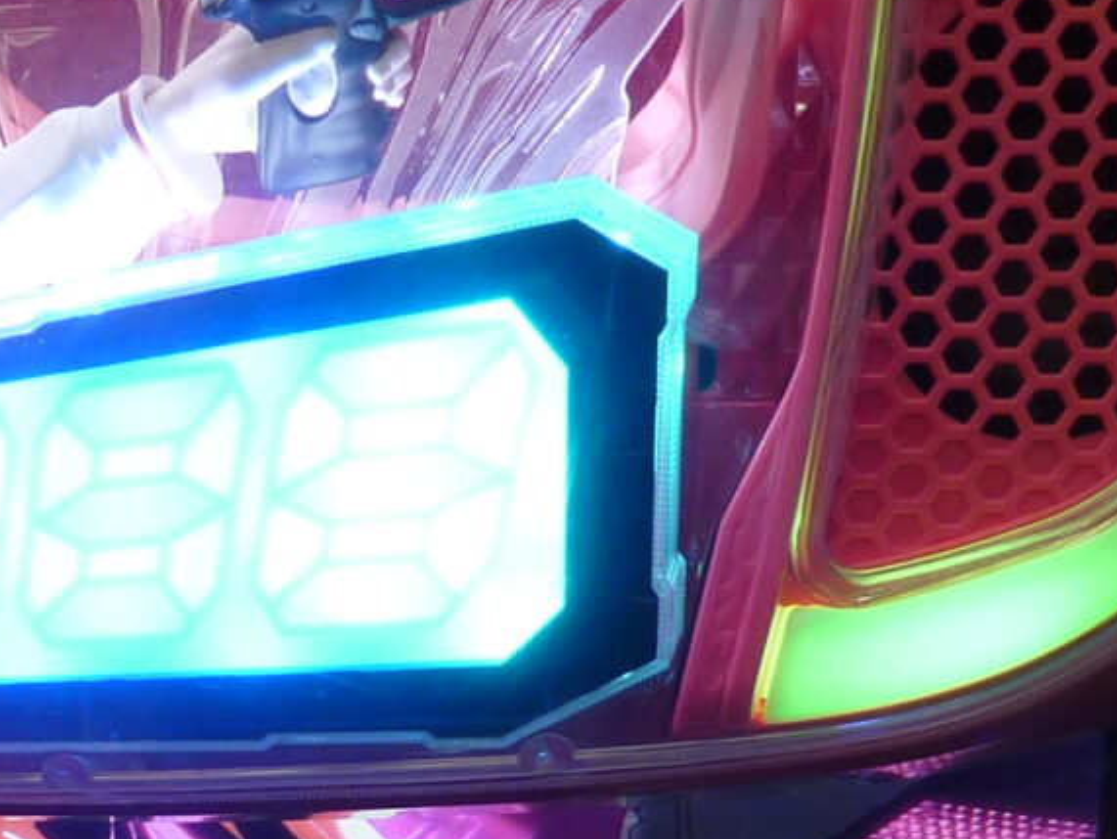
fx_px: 2712
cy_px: 1238
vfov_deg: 16.2
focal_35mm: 84
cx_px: 0
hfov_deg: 22.4
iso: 125
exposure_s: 1/30
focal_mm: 4.1
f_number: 3.3
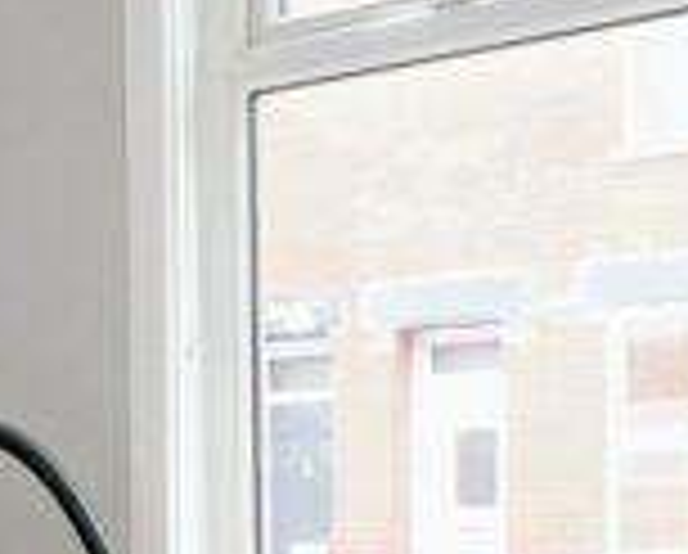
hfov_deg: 18.2
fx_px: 1918
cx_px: -333
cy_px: 543
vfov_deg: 16.1
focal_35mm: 94
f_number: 4
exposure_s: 1/12
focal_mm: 10
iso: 800
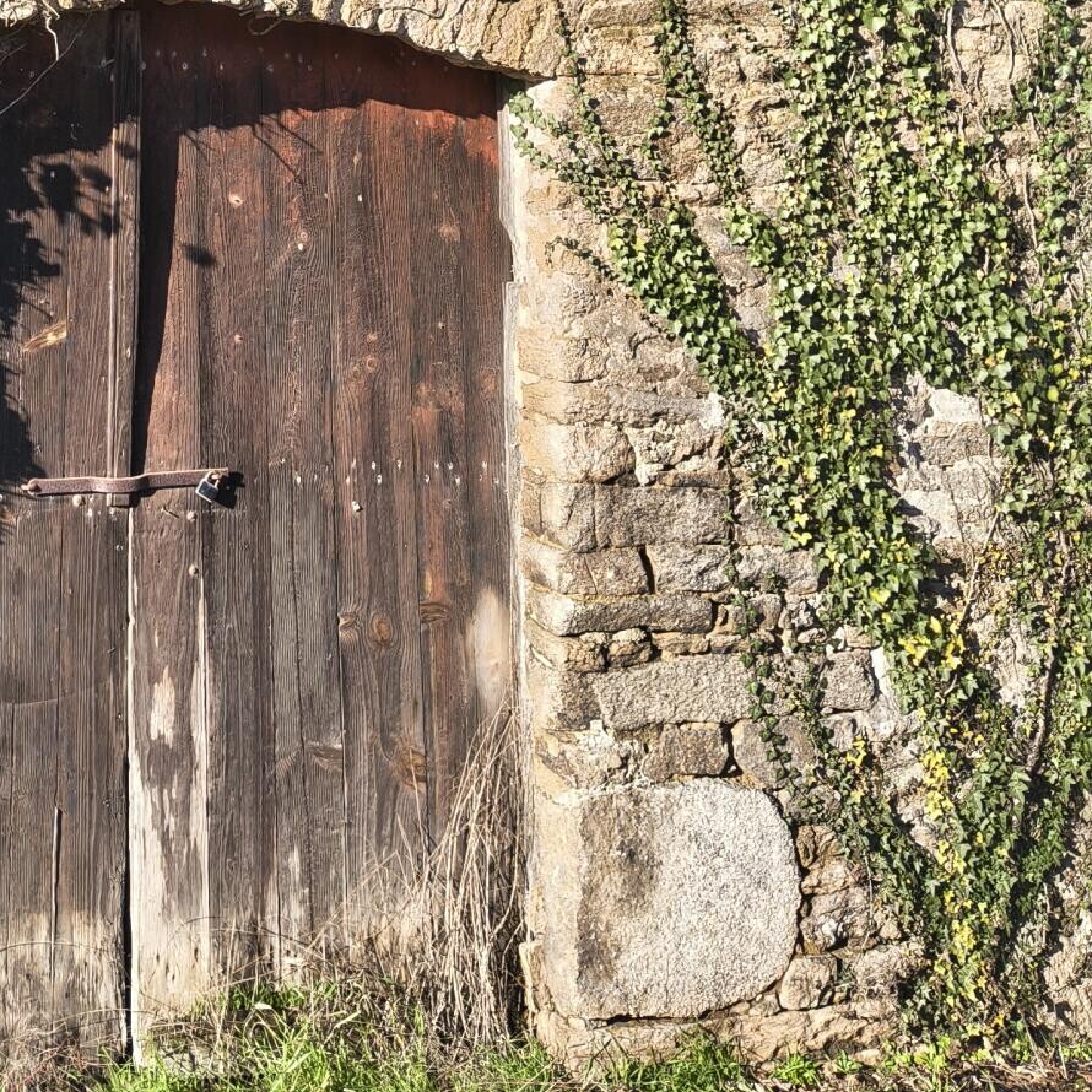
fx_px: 2177
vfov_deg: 25.7
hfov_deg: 26.7
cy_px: -167
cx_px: 18
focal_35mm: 61
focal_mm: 5.56
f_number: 1.8
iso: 100
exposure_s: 1/441
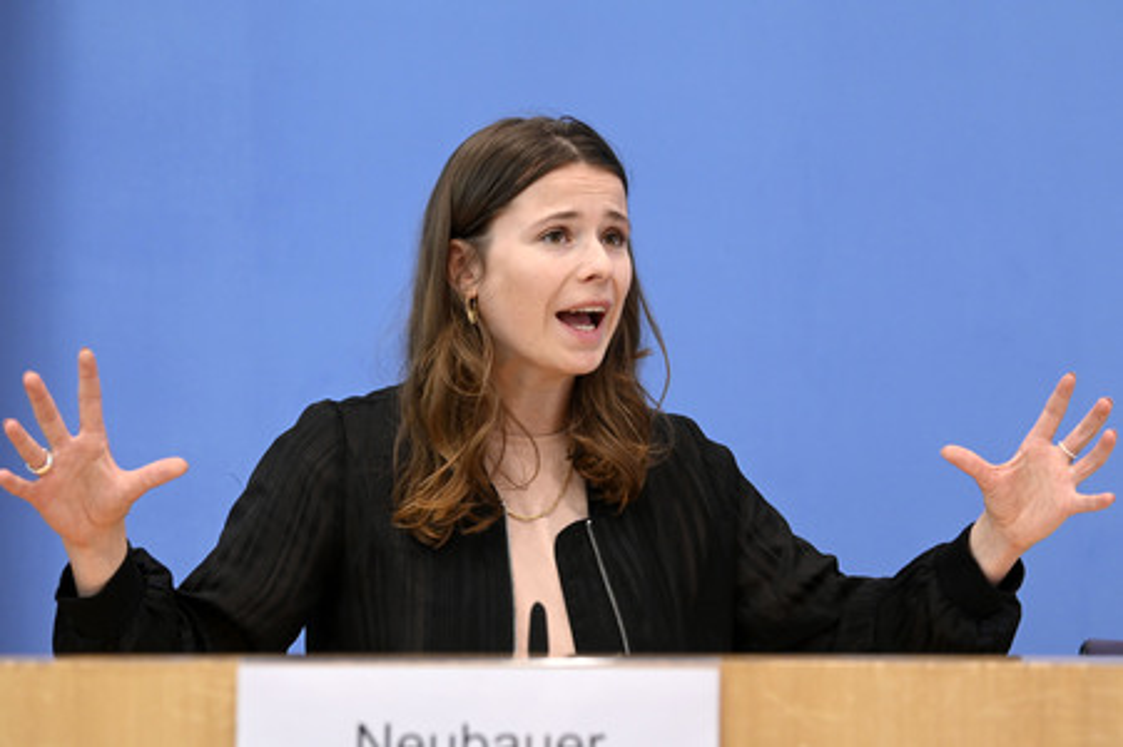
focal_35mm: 82
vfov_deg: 16.6
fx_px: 2556
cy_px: 374
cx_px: 562
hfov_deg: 24.8
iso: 3200
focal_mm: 82
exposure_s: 1/800
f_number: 5
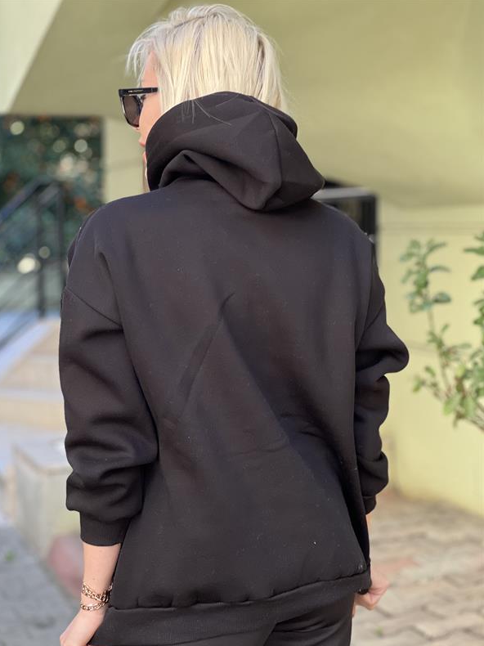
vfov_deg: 25.0
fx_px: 1455
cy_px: 325
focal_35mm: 78
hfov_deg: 18.9
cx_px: 240
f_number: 2.8
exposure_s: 1/121
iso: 160
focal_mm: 9
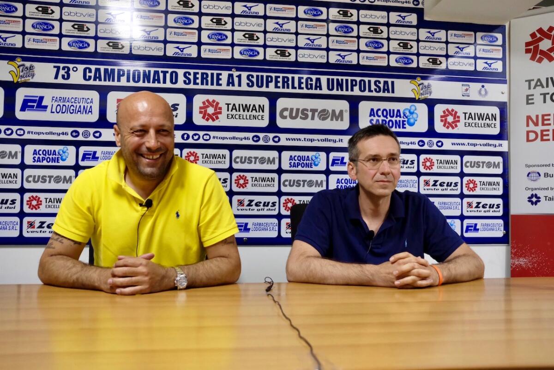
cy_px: 185
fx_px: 539
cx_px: 277
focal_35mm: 35
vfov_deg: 37.9
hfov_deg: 54.4
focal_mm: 23
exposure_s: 1/250
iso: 4000
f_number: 2.8
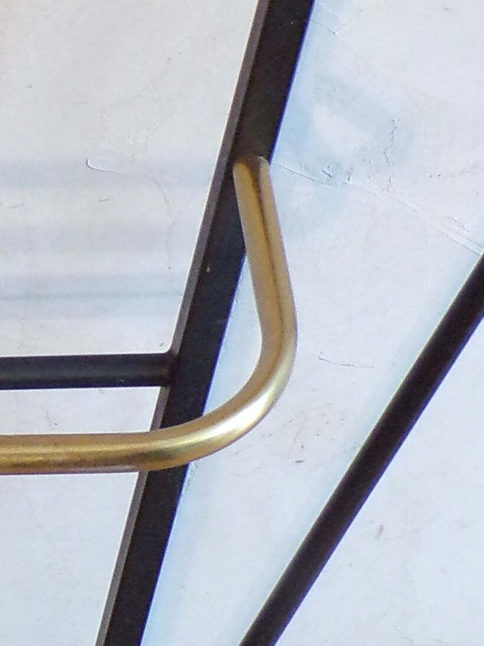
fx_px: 2517
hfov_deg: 10.7
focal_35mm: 135
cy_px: 219
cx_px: -142
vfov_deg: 14.6
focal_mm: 5.8
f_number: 3.2
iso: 327
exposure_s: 1/17
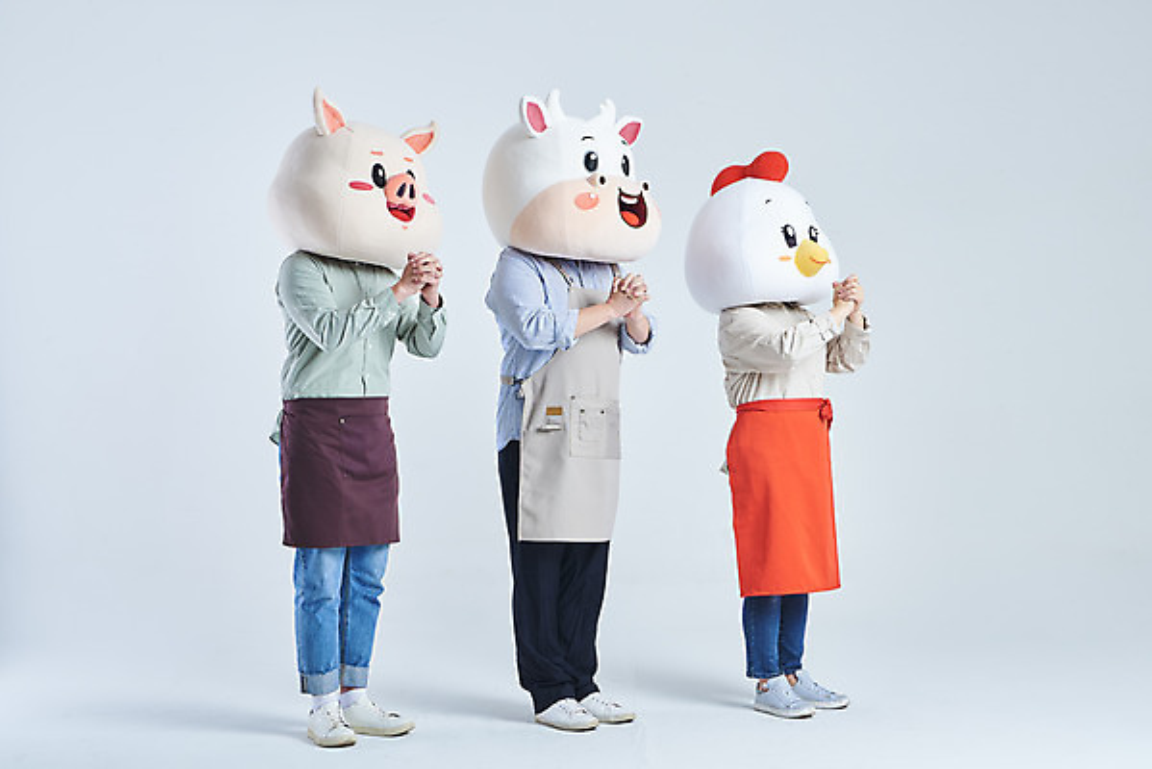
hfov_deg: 41.1
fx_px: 1537
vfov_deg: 28.1
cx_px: 576
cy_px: 384
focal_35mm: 48
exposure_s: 1/125
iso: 100
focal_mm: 48
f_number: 14
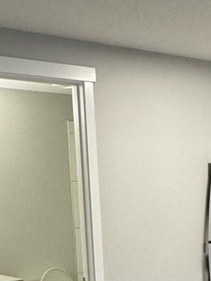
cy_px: 300
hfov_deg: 19.6
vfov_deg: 24.7
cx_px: 183
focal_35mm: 74
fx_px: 601
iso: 250
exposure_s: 1/120
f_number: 2.2
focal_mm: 2.22
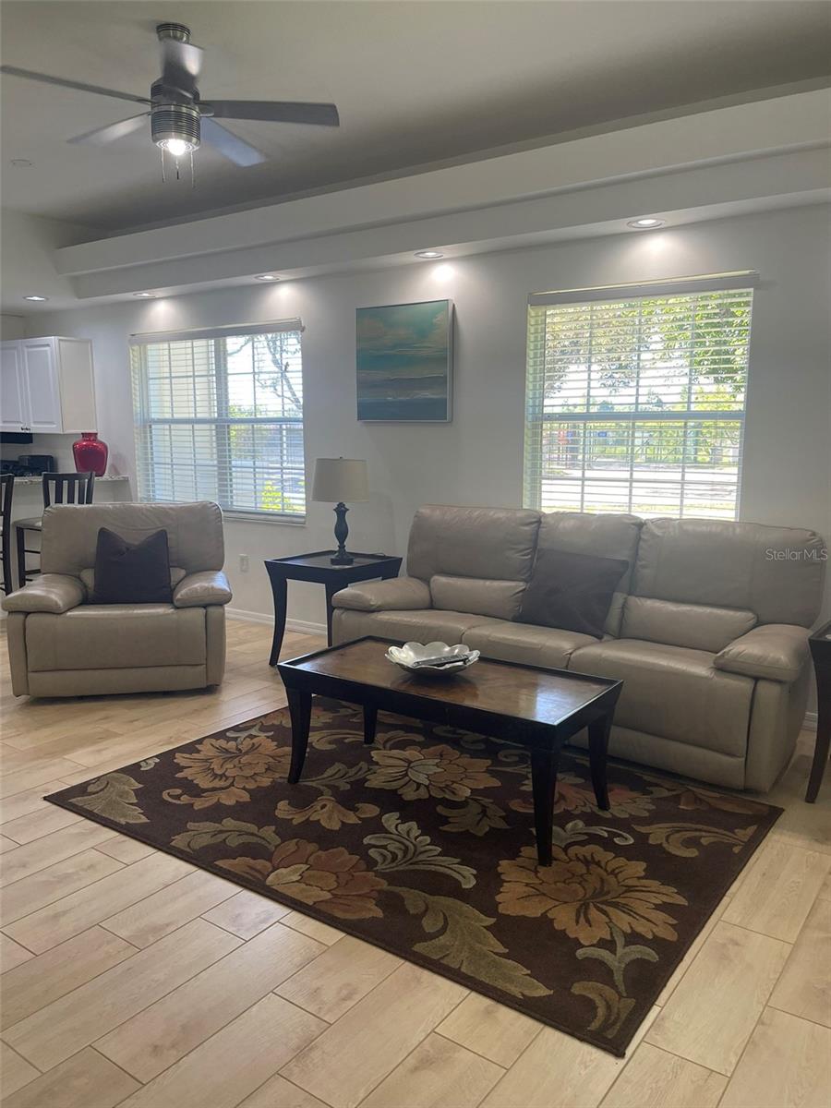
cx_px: 416
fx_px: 800
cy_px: 554
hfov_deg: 54.9
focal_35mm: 25
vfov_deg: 69.4
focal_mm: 5.1
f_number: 1.6
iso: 100
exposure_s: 1/120
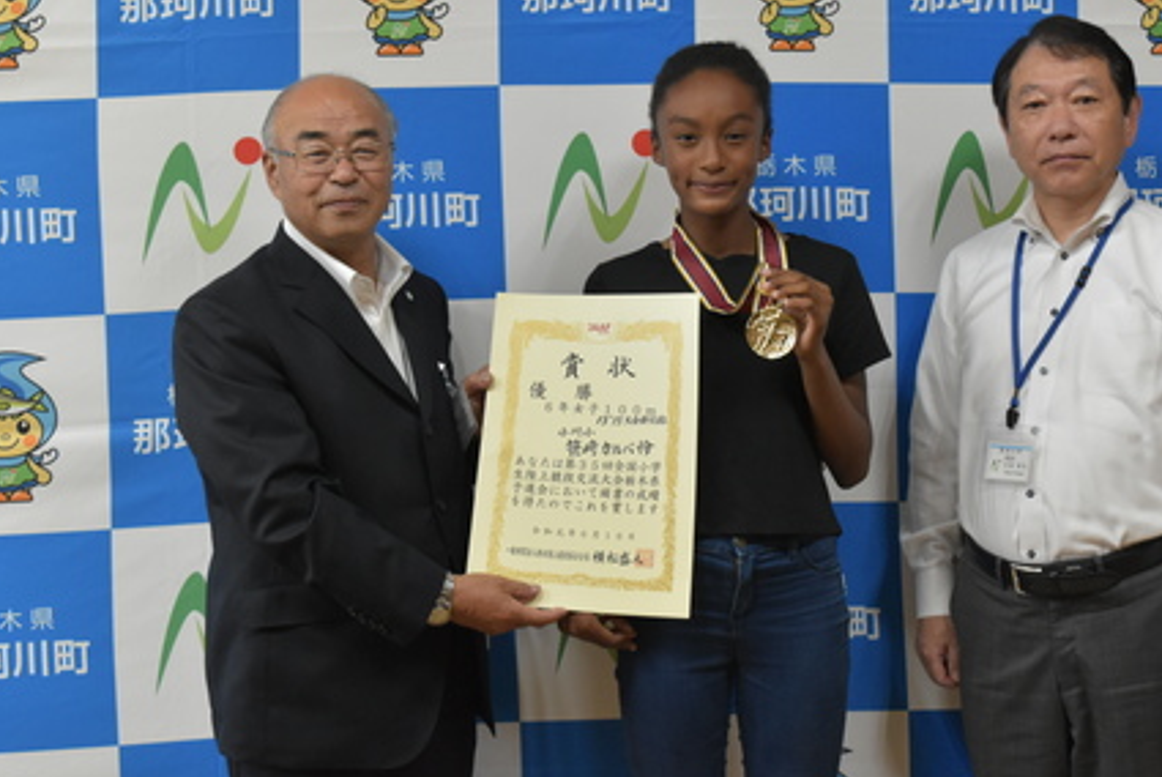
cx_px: 690
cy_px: 316
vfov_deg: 21.9
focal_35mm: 62
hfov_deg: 32.3
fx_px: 2003
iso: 2500
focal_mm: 34
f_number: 6.3
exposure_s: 1/160
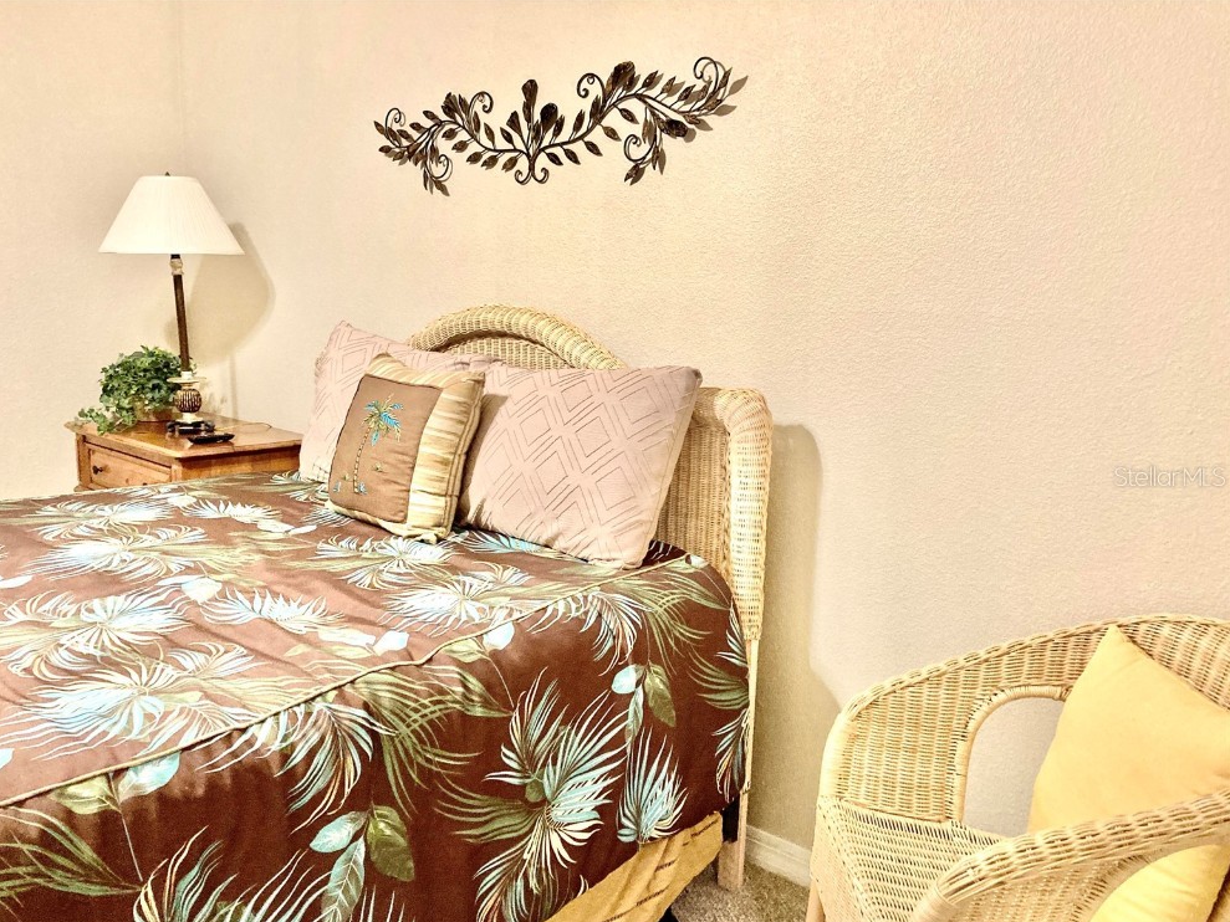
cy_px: 476
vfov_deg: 48.2
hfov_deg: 61.6
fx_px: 1031
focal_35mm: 29
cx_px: 594
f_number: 1.8
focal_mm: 3.99
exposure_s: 1/60
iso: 320
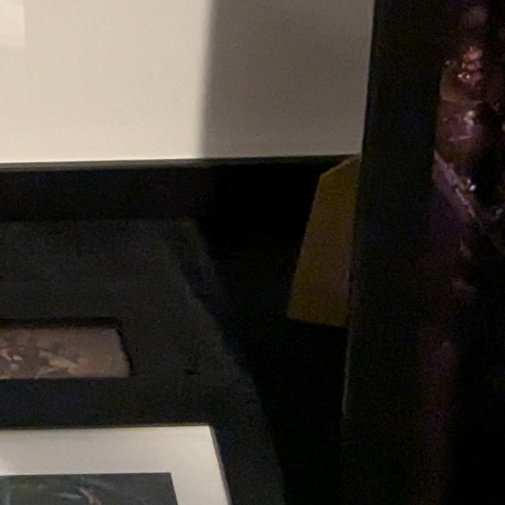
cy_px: -183
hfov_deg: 11.5
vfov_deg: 12.4
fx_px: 2245
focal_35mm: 136
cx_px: -527
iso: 1409
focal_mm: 4.38
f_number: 1.73
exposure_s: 1/120
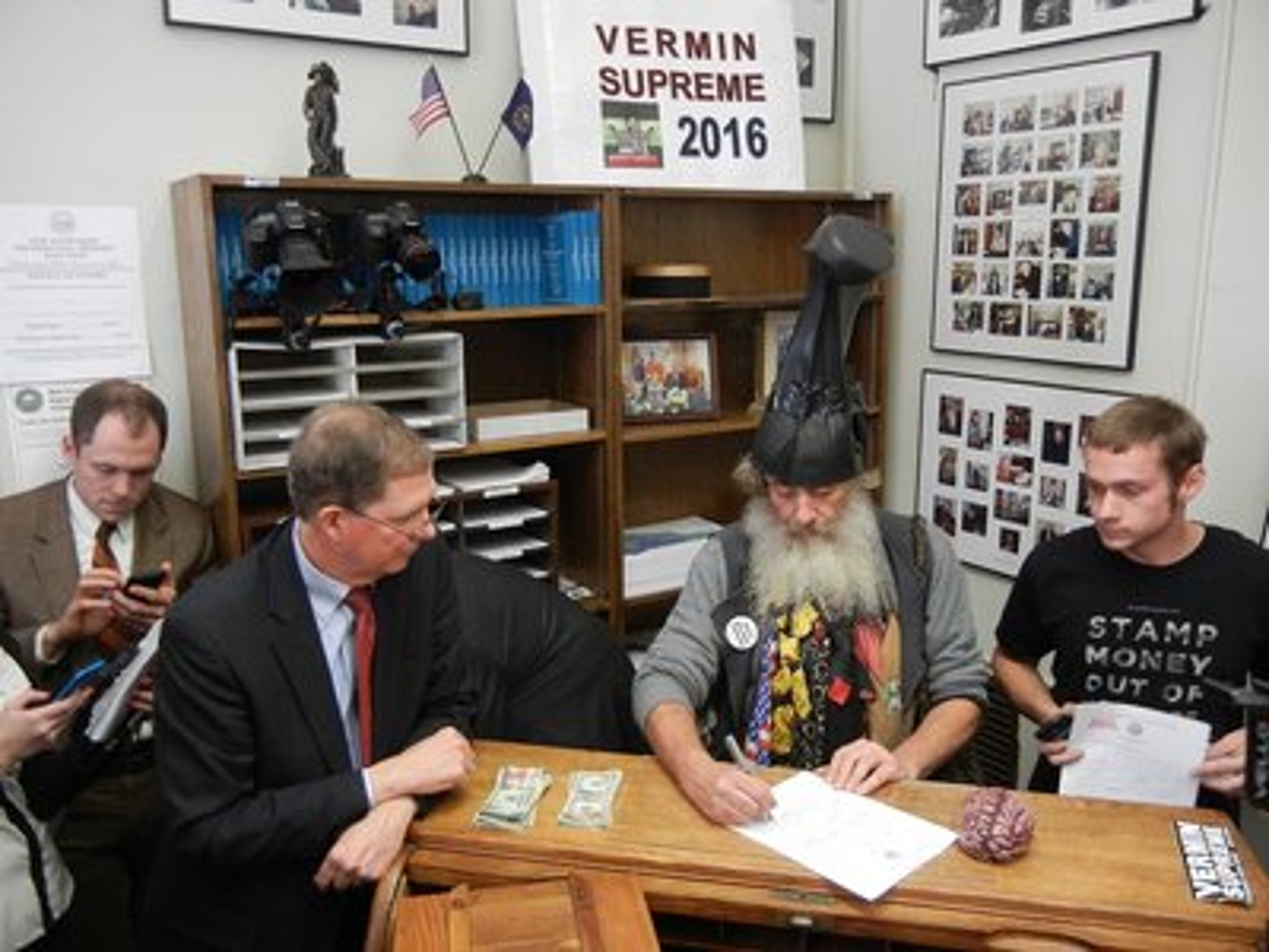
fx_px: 1100
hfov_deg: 60.0
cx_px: 634
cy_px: 476
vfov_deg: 46.8
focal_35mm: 30
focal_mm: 5.4
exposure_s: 1/17.6
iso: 400
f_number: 3.5
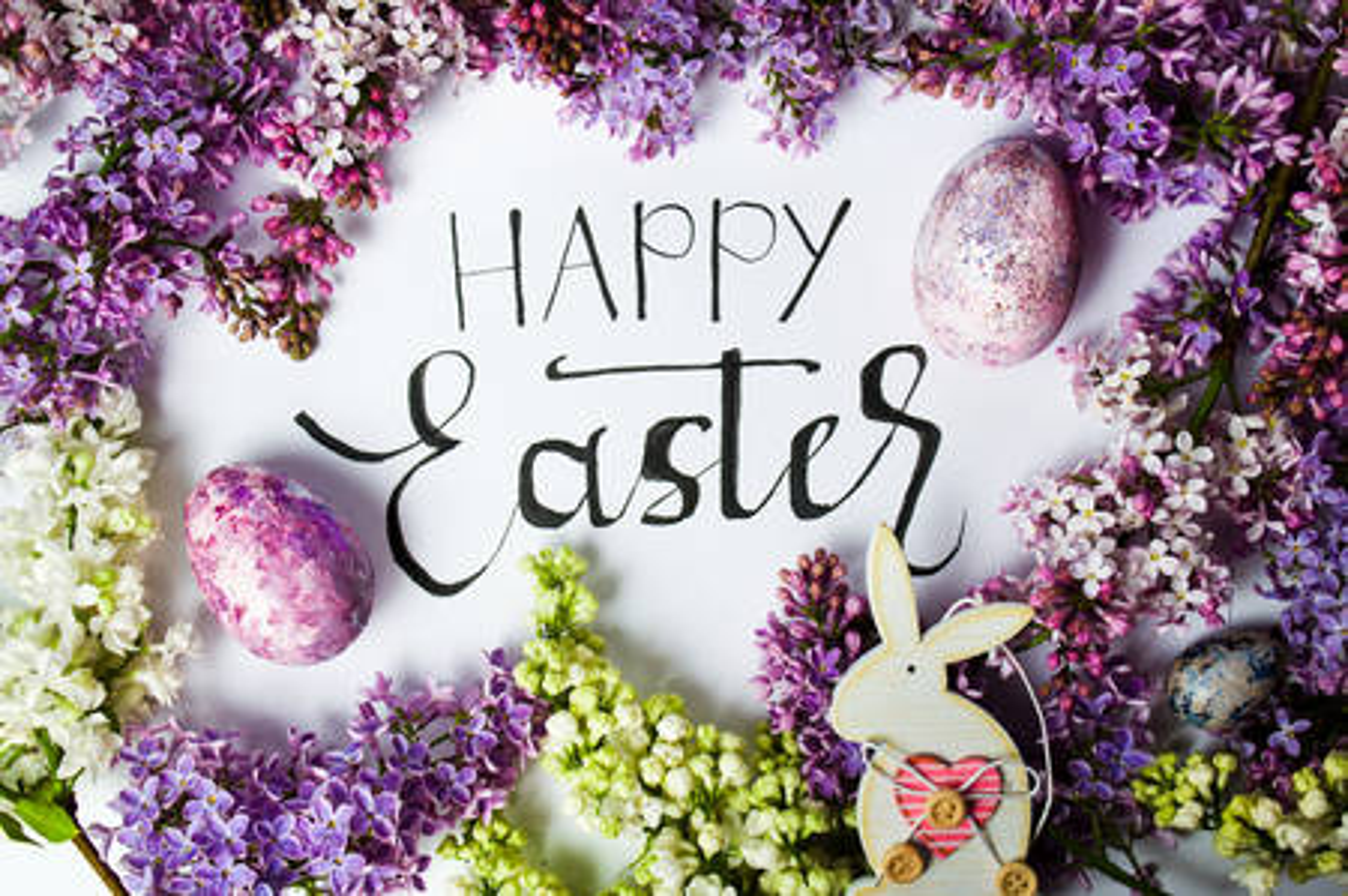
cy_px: 448
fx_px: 1683
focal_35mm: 45
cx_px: 674
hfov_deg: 43.6
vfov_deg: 29.8
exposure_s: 1/200
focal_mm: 30
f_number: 6.3
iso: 200
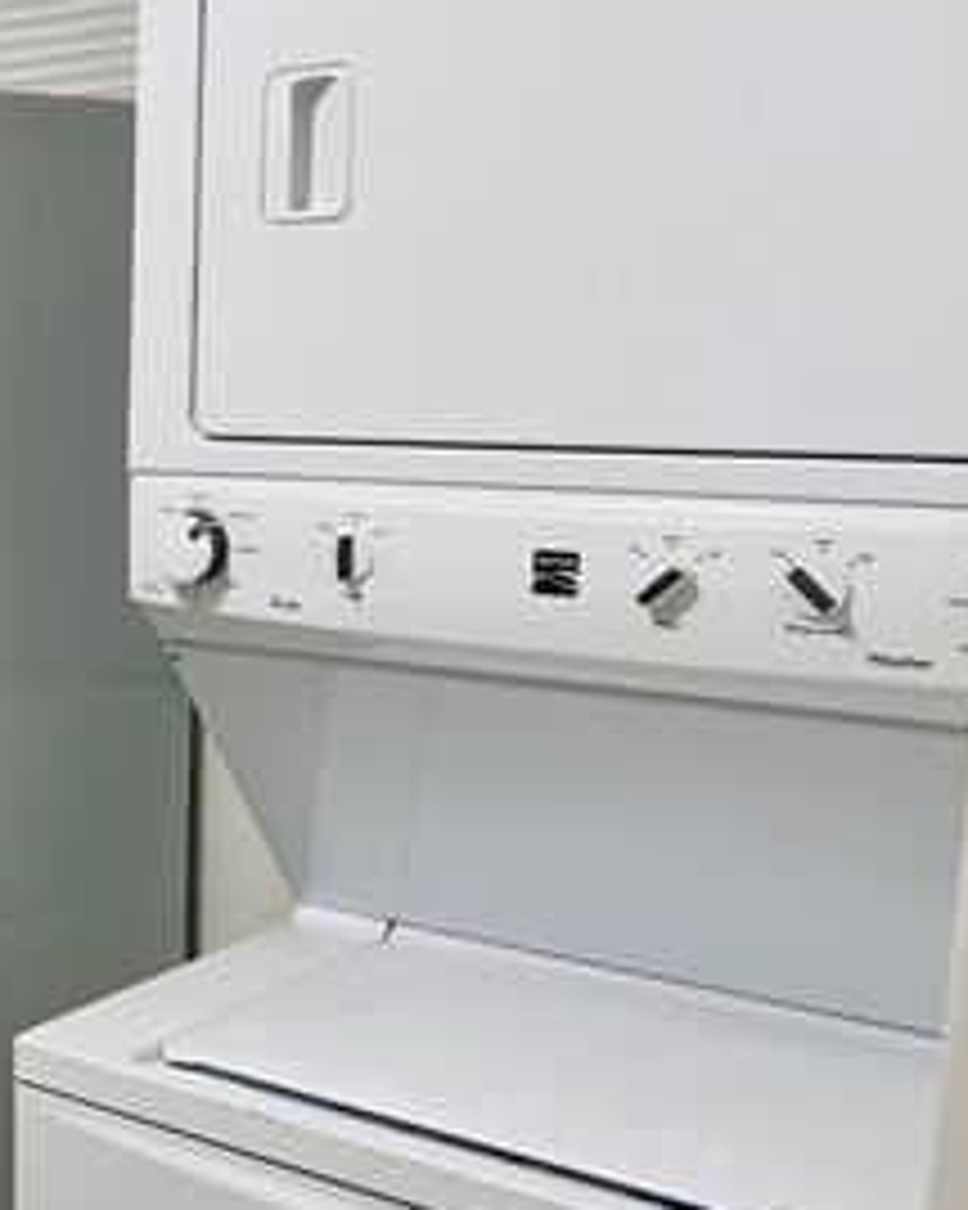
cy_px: 726
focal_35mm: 56
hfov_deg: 23.5
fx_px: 2007
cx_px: -342
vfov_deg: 33.5
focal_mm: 5.7
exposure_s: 1/120
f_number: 1.5
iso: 125
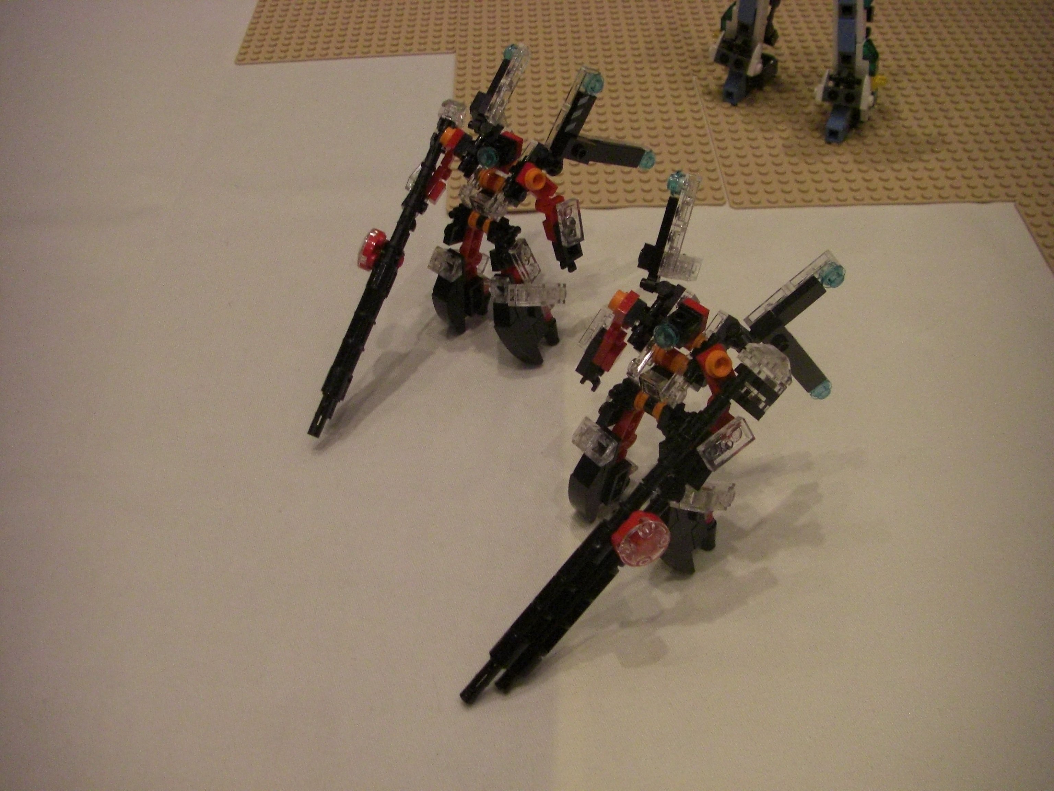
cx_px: 527
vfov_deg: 37.7
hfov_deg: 49.0
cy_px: 396
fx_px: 1157
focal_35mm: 38
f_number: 3.4
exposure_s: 1/100
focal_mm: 6.3
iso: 400
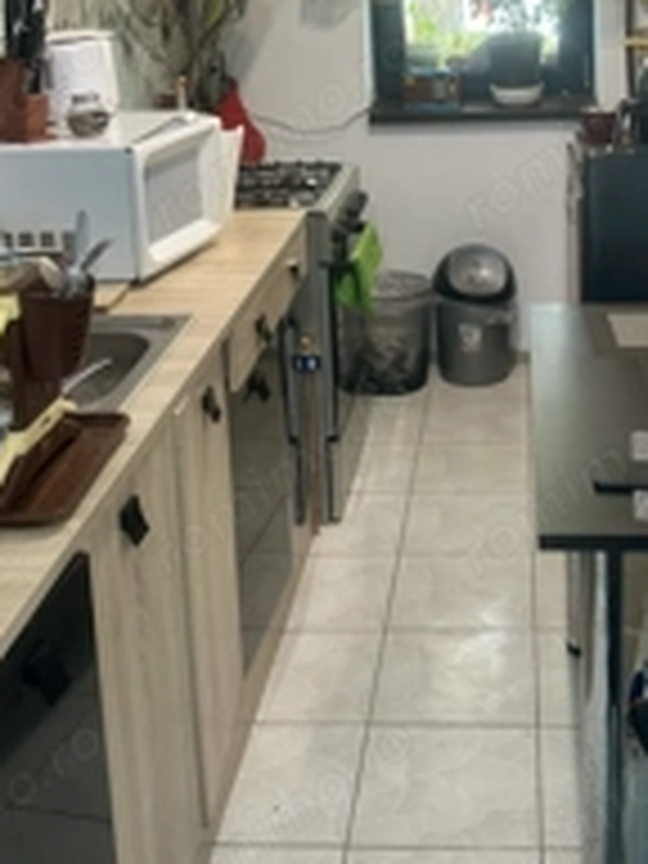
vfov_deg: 37.1
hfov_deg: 28.9
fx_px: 1248
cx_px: 446
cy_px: 202
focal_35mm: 50
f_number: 1.78
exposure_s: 1/50
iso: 125
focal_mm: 6.86
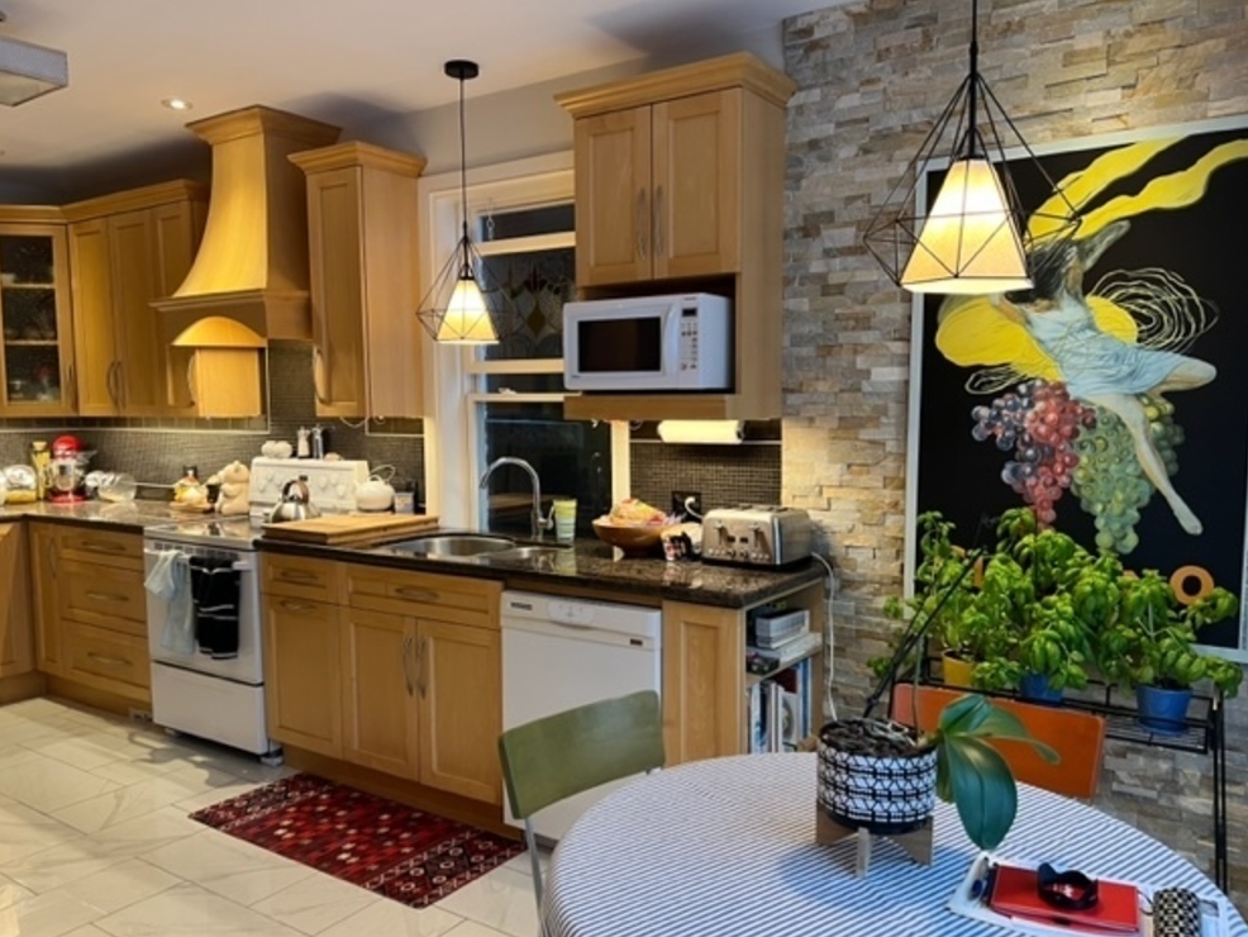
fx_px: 974
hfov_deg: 65.3
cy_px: 485
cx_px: 630
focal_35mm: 27
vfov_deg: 51.4
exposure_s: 1/60
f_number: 1.5
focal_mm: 5.7
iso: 160
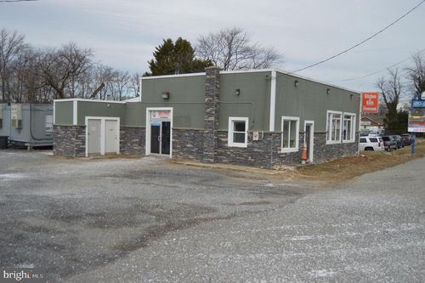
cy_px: 142
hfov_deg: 61.9
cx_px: 212
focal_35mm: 30
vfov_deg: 43.6
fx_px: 354
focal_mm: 20
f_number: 3.5
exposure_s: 1/800
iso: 100
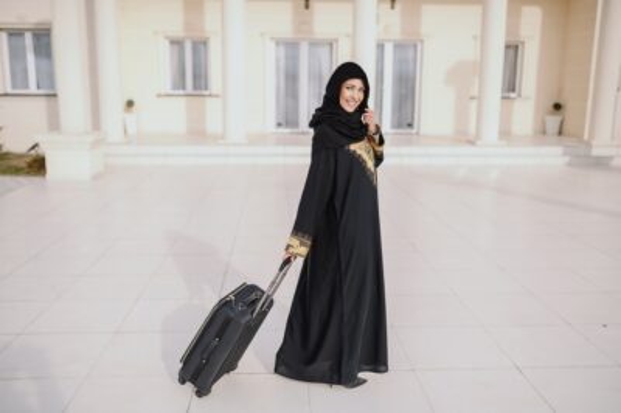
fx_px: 603
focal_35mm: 35
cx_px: 310
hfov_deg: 54.5
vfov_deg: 37.8
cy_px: 206
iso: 200
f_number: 2
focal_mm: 35
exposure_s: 1/8000
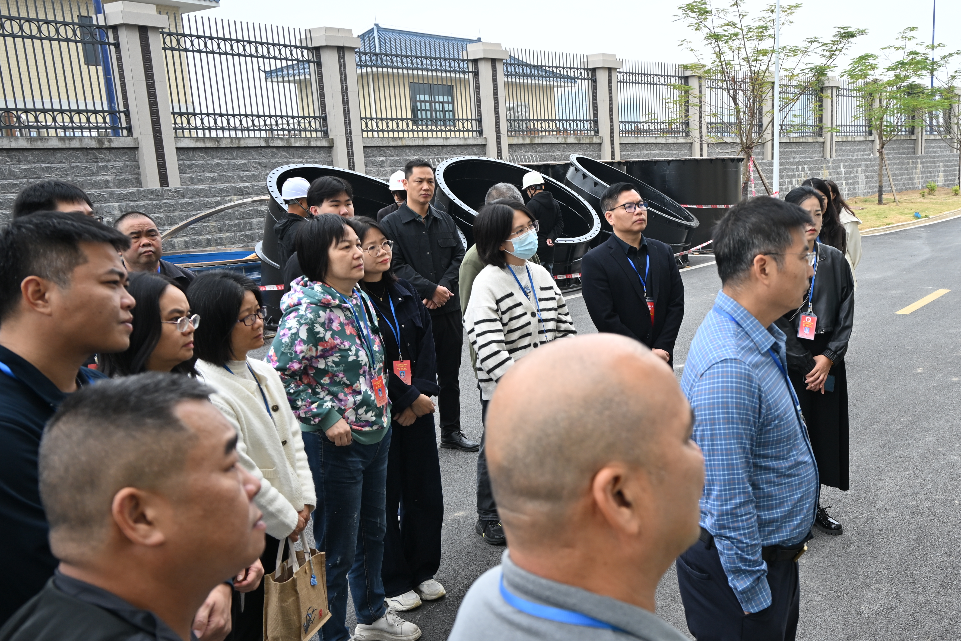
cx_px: 648
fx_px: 934
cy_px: 345
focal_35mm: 35
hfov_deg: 53.3
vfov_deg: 37.8
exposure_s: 1/200
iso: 280
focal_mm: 24
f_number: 5
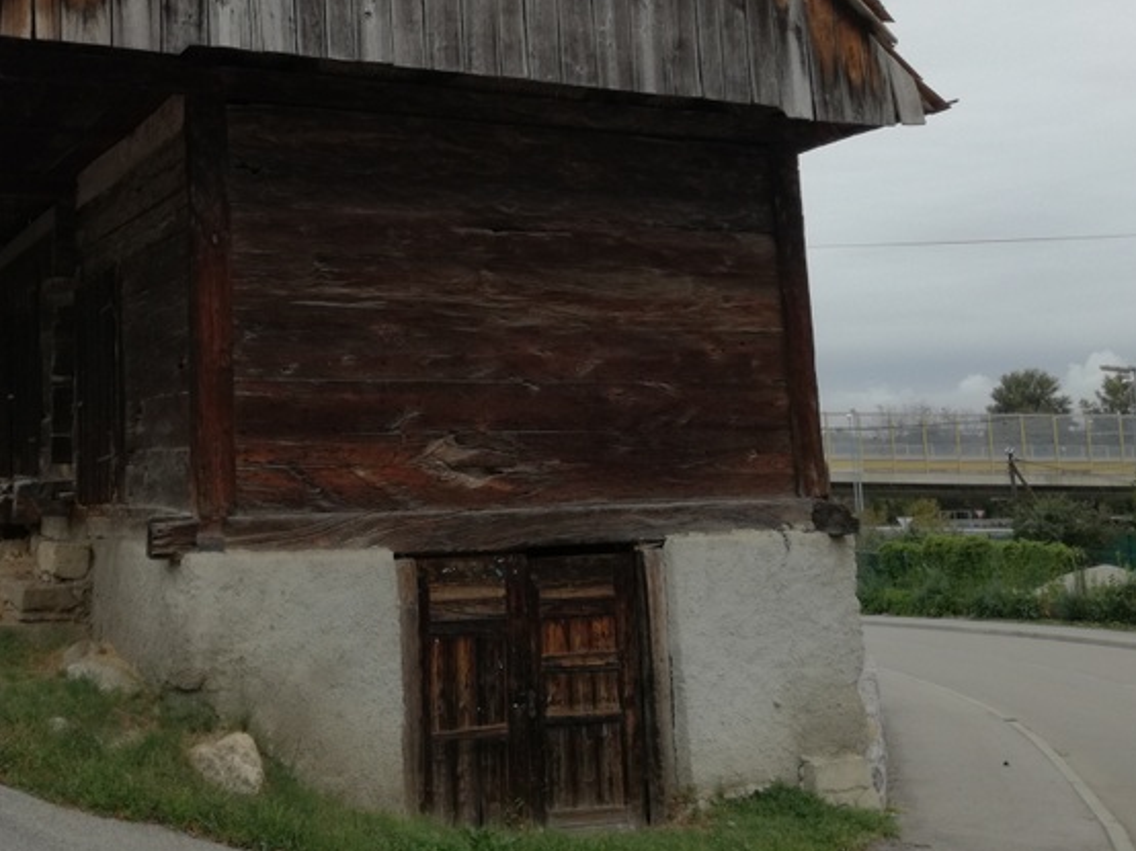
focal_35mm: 39
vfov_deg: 36.2
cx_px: 344
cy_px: 248
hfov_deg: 46.8
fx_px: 1279
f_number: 2
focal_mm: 3.79
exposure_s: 1/250
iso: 50
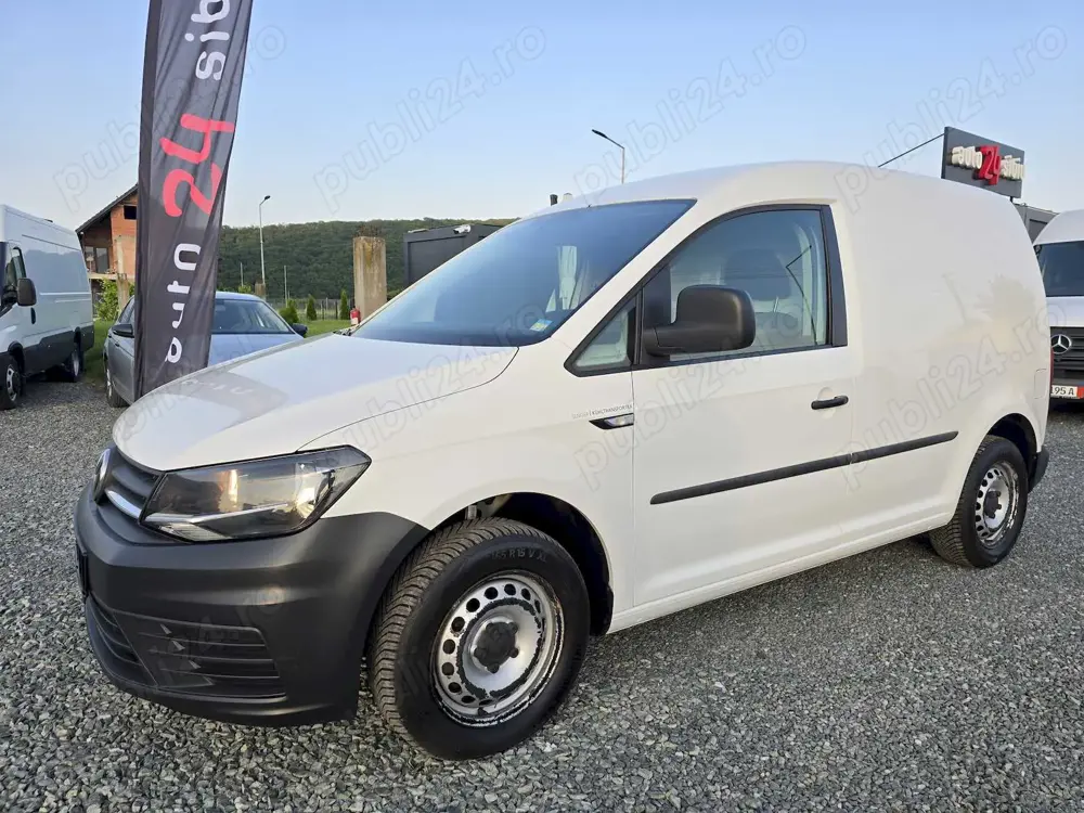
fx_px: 720
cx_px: 542
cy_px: 406
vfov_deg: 58.9
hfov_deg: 73.9
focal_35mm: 23
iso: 12
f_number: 1.7
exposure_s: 1/180
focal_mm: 6.3
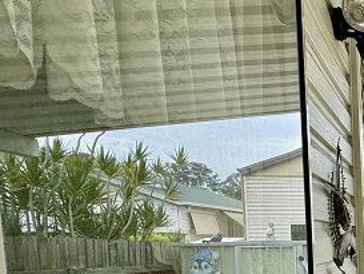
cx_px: 512
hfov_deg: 30.9
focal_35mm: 41
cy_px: 271
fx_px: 431
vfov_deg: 32.5
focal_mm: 2.22
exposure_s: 1/498
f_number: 2.2
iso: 40
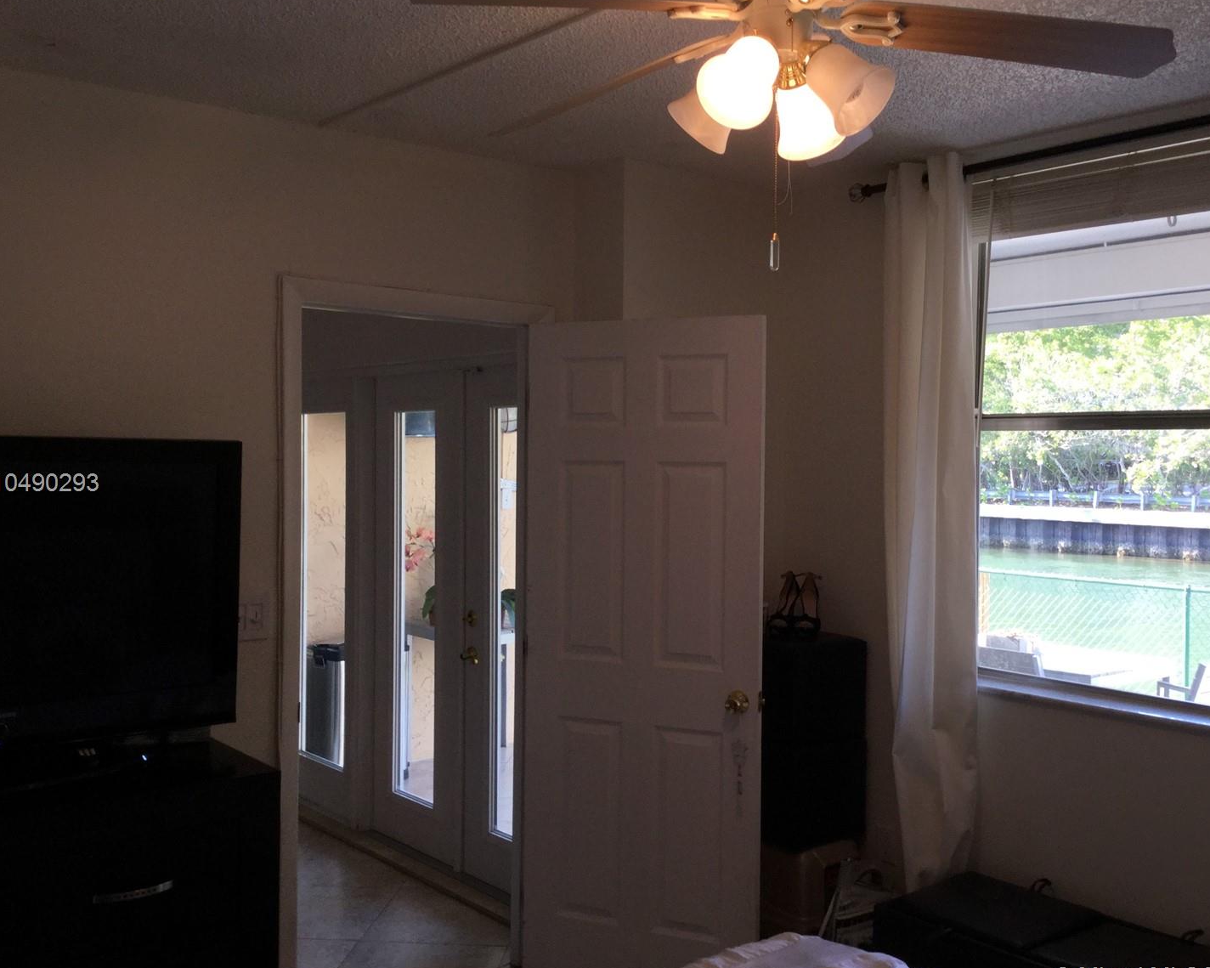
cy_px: 484
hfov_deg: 52.8
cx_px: 650
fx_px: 1218
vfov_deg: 43.4
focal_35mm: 34
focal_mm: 3.3
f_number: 2.4
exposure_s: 1/60
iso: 32
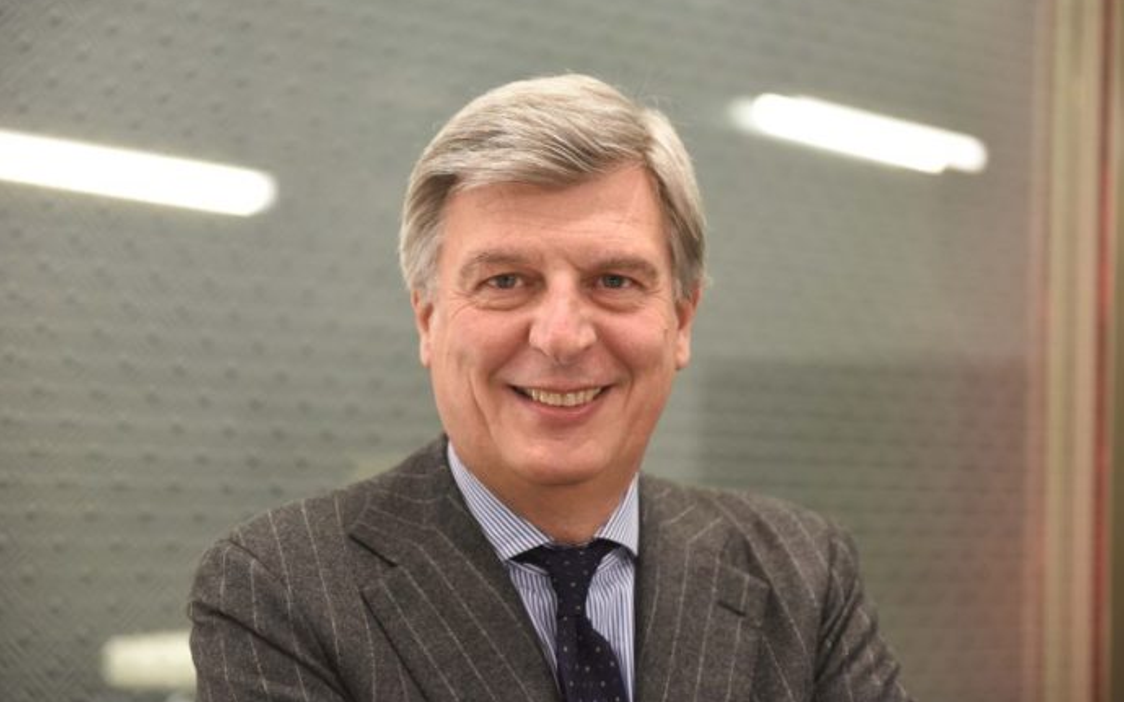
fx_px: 2205
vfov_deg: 18.1
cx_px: 560
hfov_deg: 28.6
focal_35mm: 72
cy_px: 330
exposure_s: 1/160
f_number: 2.8
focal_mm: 70
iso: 1600
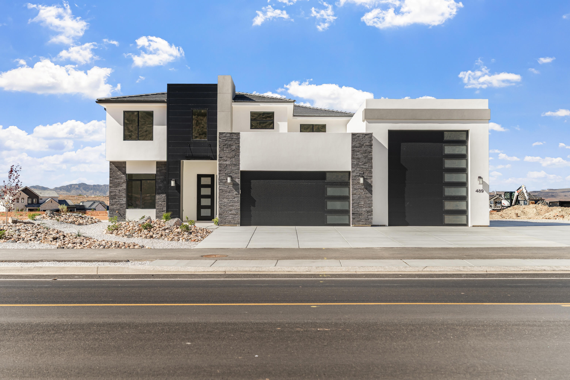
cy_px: 190
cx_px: 285
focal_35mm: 35
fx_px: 554
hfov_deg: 54.4
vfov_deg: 37.9
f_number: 2.8
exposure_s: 1/4
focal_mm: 35
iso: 100
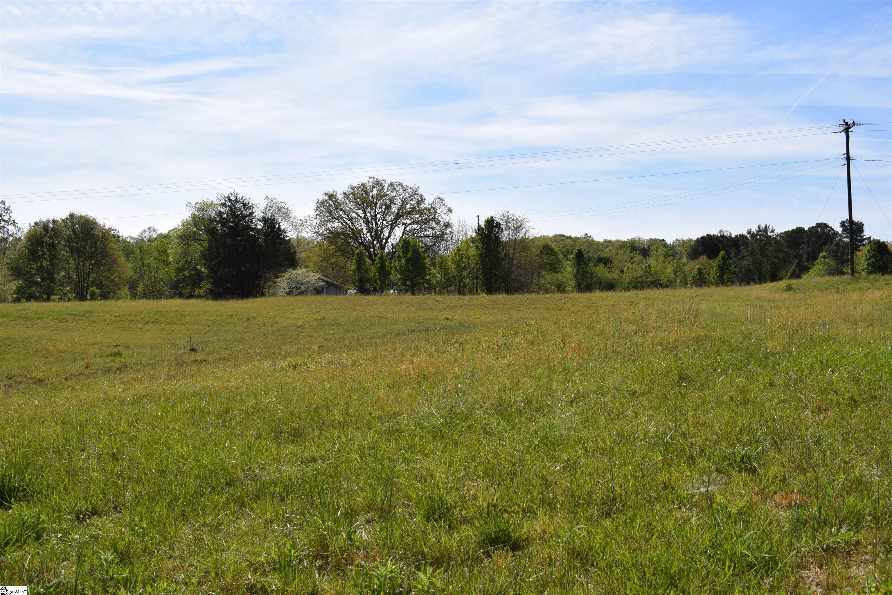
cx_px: 446
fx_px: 818
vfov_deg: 40.0
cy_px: 298
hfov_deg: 57.2
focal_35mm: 33
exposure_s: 1/200
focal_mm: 22
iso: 100
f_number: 11
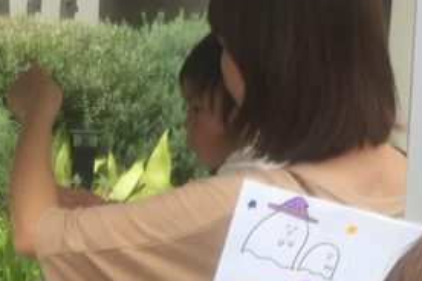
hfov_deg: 13.1
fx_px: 1793
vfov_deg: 8.3
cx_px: -64
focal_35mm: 153
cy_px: 655
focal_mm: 4.15
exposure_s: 1/373
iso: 25
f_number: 2.2
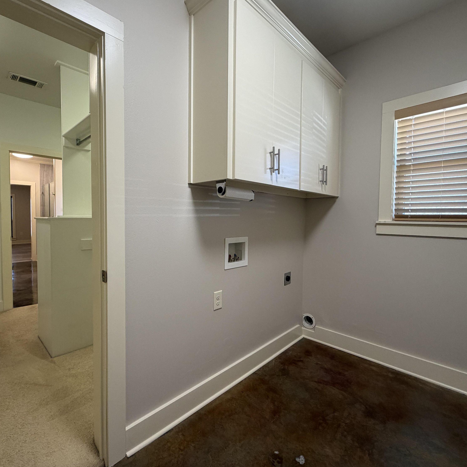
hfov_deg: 83.8
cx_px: 215
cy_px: 227
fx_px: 259
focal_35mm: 17
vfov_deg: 84.0
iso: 250
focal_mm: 2.22
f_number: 2.2
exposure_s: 1/120
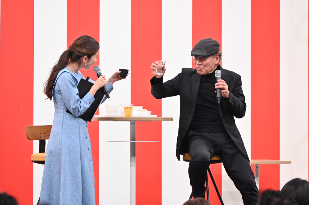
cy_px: 102
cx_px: 154
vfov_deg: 6.9
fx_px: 1715
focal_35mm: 200
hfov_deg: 10.3
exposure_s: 1/250
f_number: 6.3
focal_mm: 200
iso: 3200
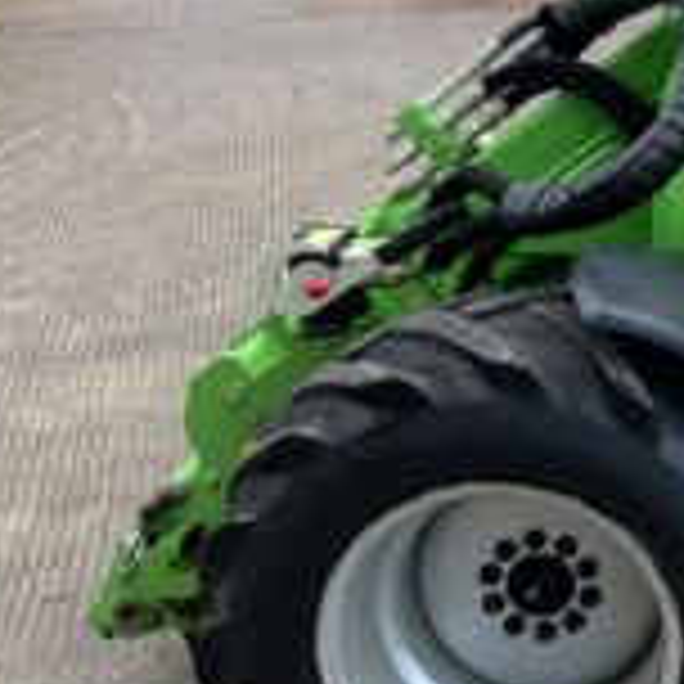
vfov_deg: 16.0
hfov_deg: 13.7
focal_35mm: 108
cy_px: 99
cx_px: 1372
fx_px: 2414
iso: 25
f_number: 1.8
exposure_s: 1/122
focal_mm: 3
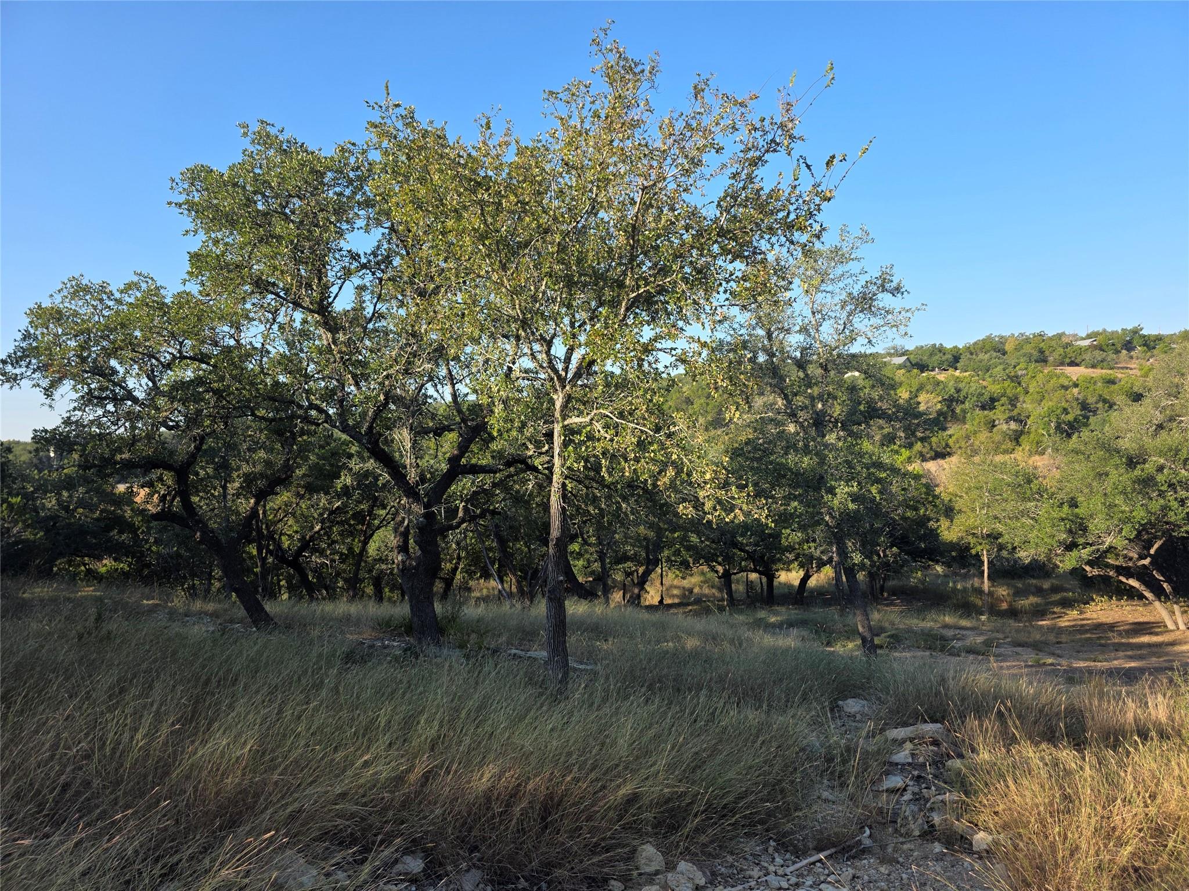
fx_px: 790
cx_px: 594
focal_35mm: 23
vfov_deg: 58.9
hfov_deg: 73.9
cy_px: 446
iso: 80
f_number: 1.7
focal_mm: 6.3
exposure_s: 1/2005
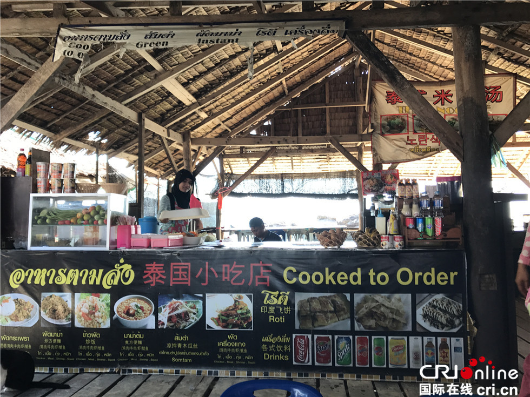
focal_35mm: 28
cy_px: 198
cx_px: 265
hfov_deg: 63.4
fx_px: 429
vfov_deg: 49.7
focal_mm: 3.99
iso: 20
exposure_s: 1/100
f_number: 1.8
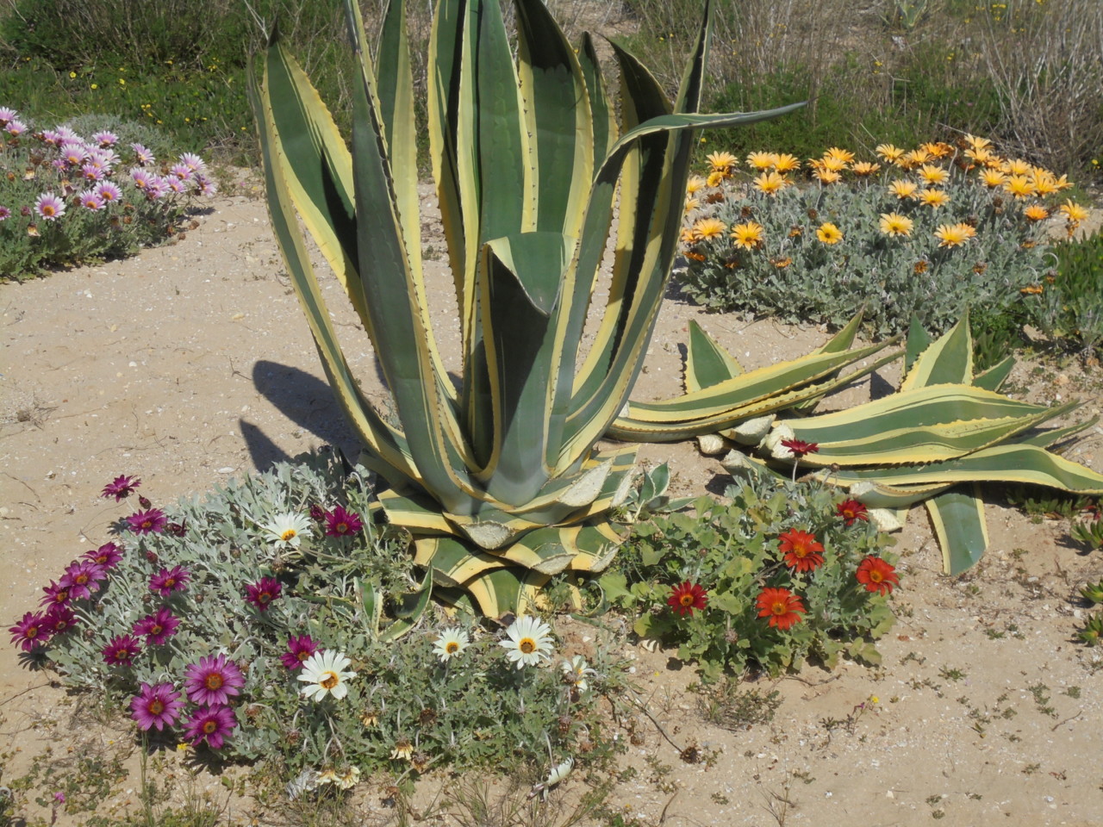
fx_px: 1784
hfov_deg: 34.3
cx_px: 552
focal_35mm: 56
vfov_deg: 26.1
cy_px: 414
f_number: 5.2
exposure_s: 1/1000
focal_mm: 10.1
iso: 100
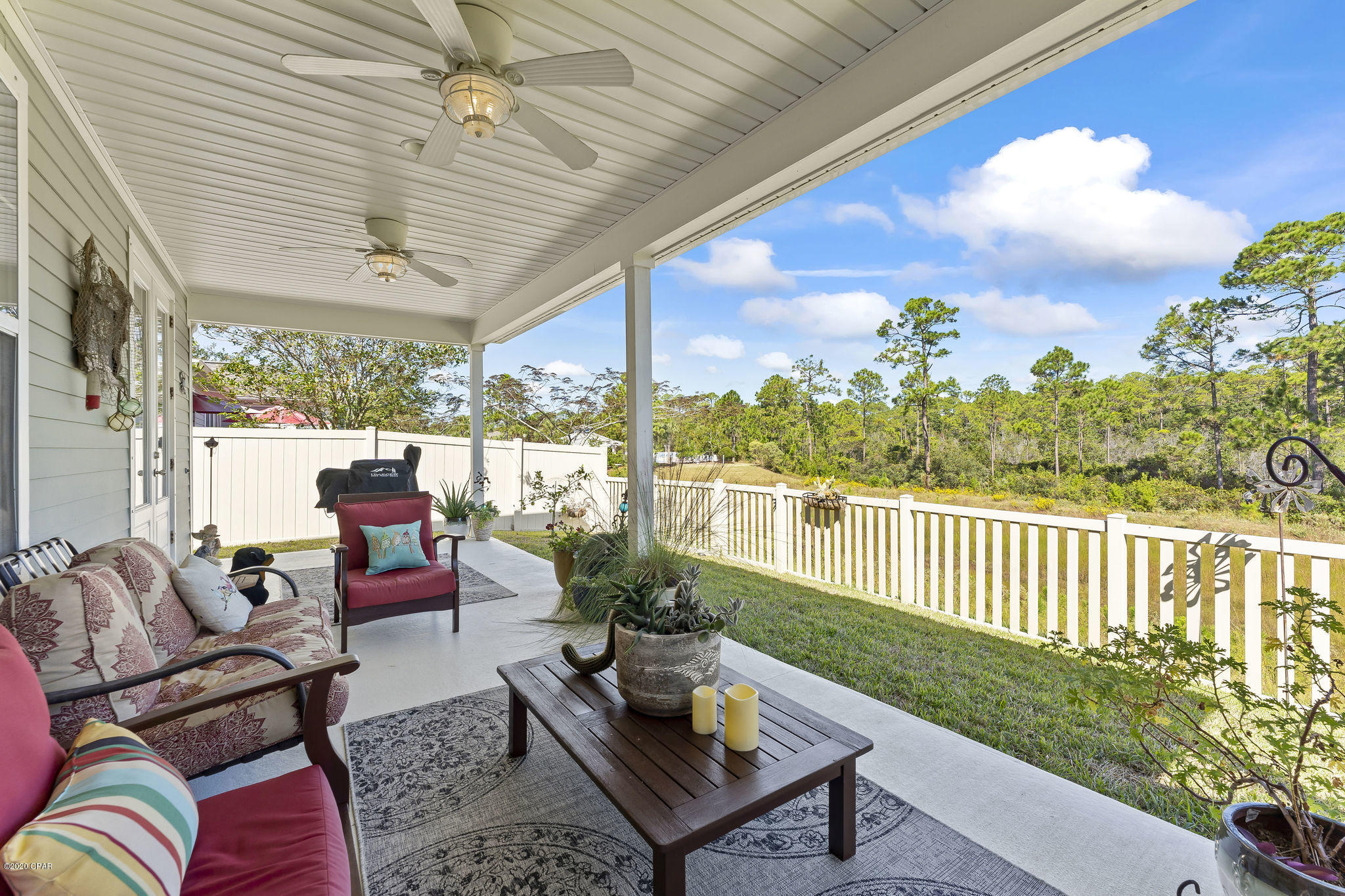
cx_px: 672
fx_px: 523
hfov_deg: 104.3
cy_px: 448
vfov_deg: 81.2
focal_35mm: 14
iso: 160
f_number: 9
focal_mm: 14
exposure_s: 1/40
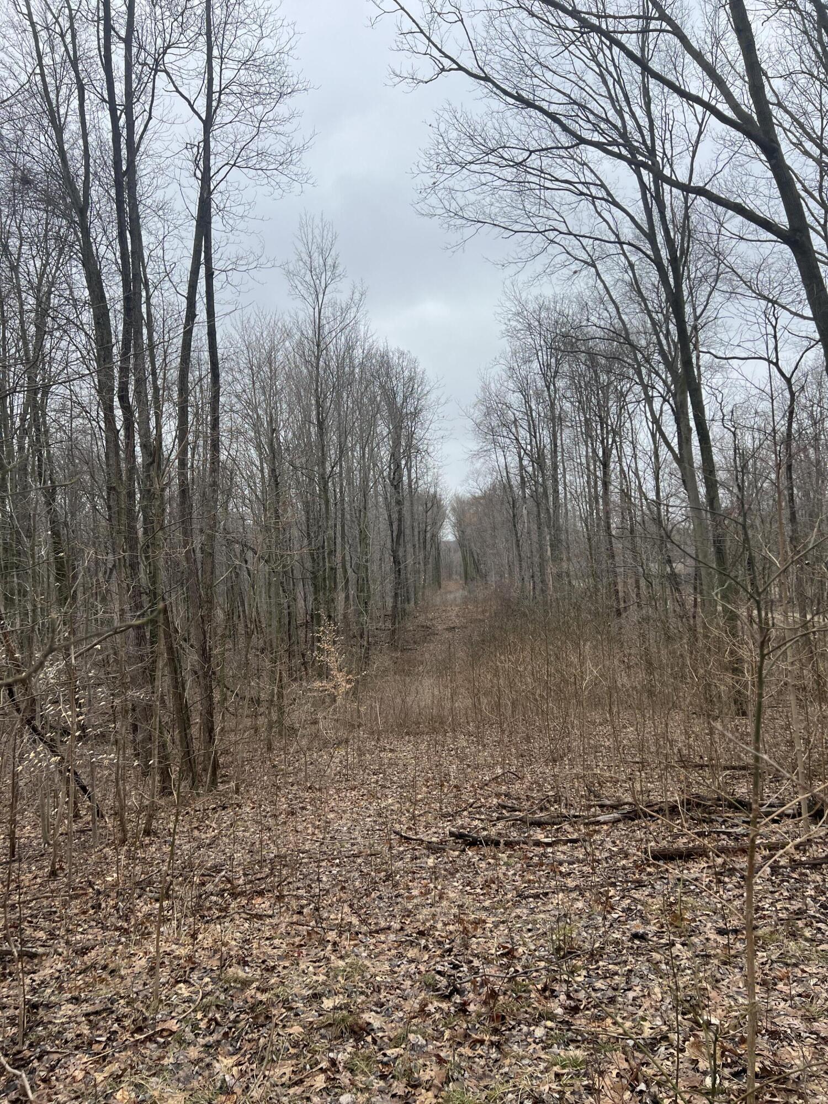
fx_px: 829
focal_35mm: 26
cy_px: 552
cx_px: 414
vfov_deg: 67.3
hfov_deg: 53.1
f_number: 1.5
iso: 50
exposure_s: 1/2632
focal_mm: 5.7
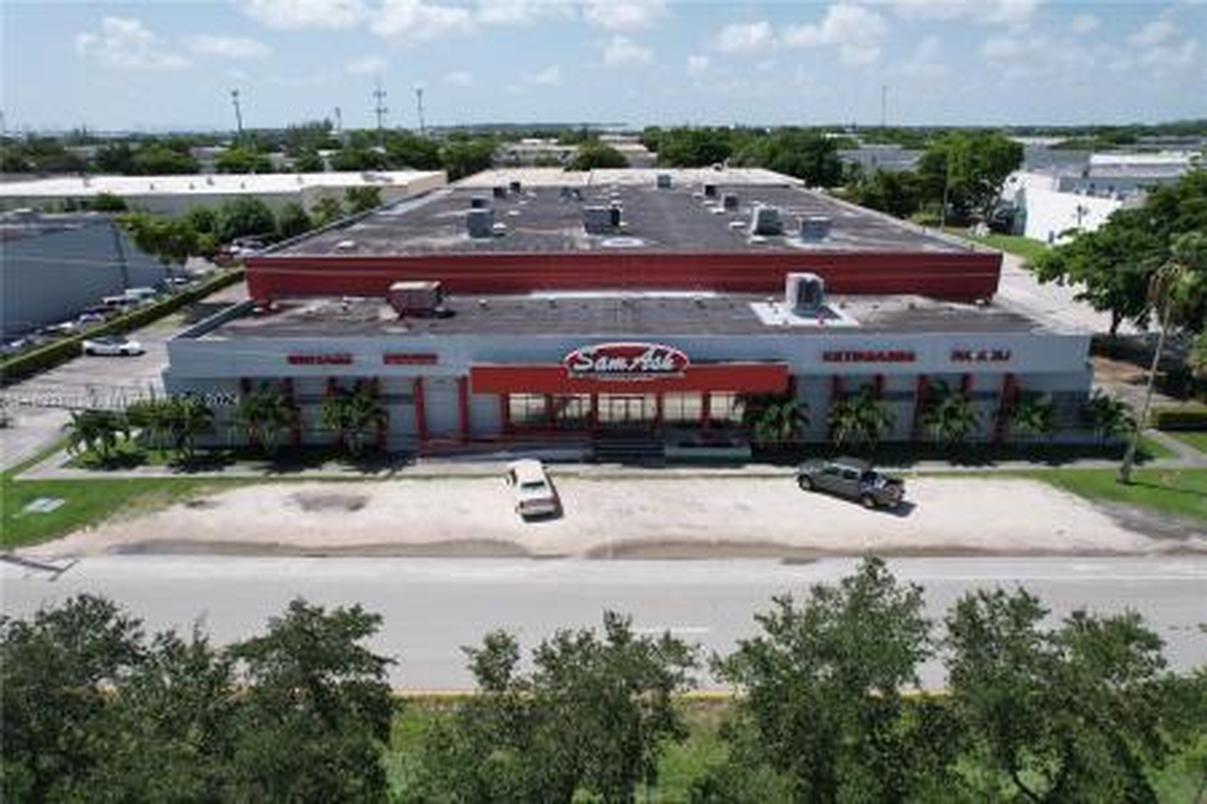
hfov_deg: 78.6
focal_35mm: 22
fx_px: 738
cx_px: 604
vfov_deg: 57.2
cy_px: 402
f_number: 2.8
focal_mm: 8.38
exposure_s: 1/2500
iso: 120
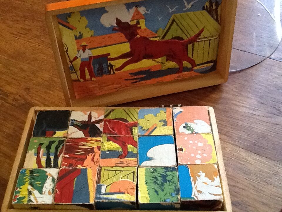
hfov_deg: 42.9
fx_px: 358
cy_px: 106
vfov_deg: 32.9
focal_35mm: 44
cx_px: 141
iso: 320
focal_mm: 2.03
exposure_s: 1/30
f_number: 2.4
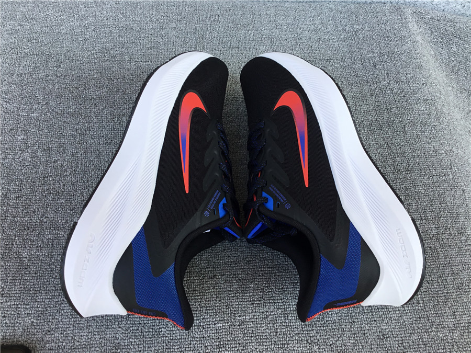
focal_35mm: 31
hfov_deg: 58.4
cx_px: 236
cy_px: 176
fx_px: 422
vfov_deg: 45.4
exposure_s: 1/125
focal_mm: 3.3
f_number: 2.4
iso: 25
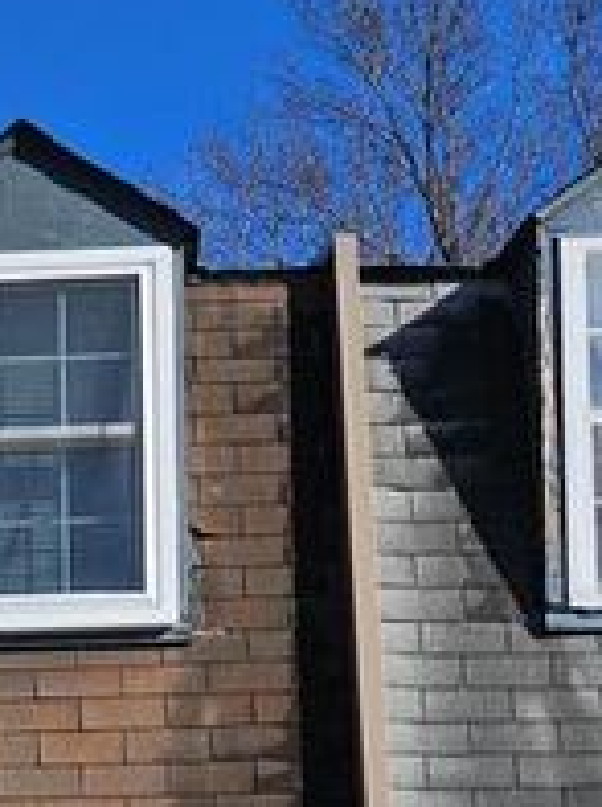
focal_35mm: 78
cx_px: -102
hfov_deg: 18.0
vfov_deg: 22.1
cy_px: 1092
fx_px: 1815
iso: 25
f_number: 1.8
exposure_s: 1/2066
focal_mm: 5.4
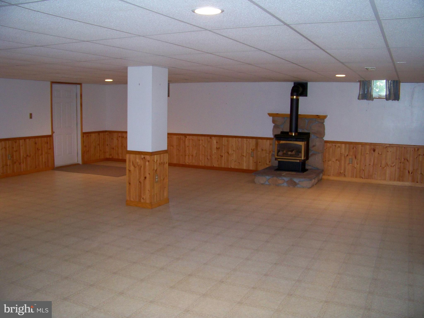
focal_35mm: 33
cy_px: 159
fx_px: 404
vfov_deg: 42.9
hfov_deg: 55.4
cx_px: 212
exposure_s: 1/30
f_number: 2.8
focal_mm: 5.85
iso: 200
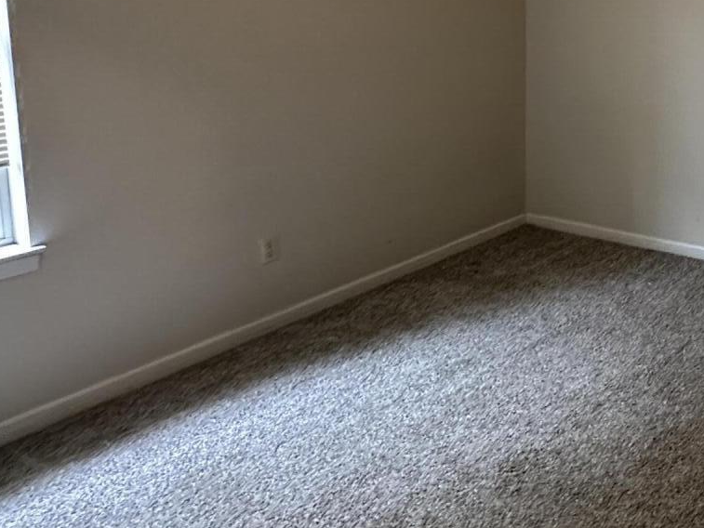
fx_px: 753
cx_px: 716
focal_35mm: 37
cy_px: 88
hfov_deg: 42.7
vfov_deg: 37.0
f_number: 2.2
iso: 640
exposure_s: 1/60
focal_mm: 2.22
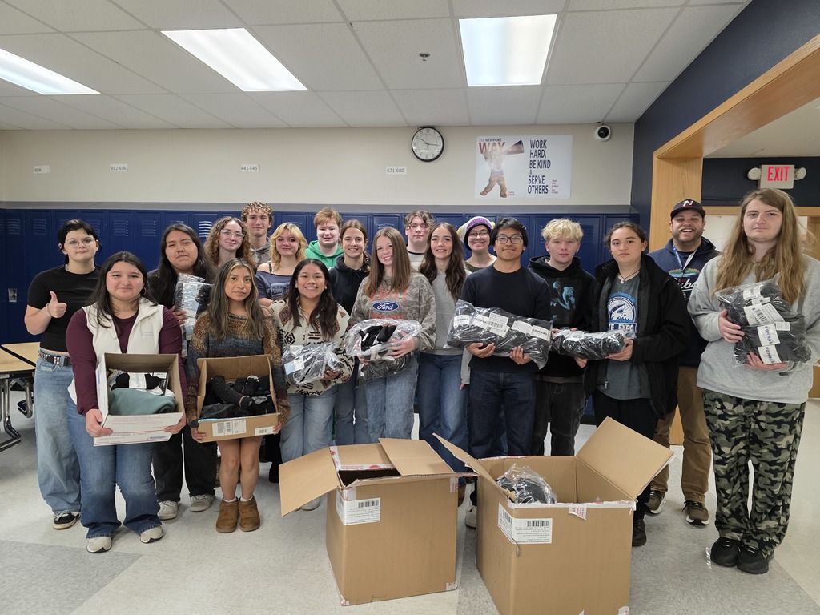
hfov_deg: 73.9
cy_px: 308
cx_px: 410
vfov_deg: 58.9
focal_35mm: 23
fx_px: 545
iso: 400
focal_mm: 6.3
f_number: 1.7
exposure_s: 1/120
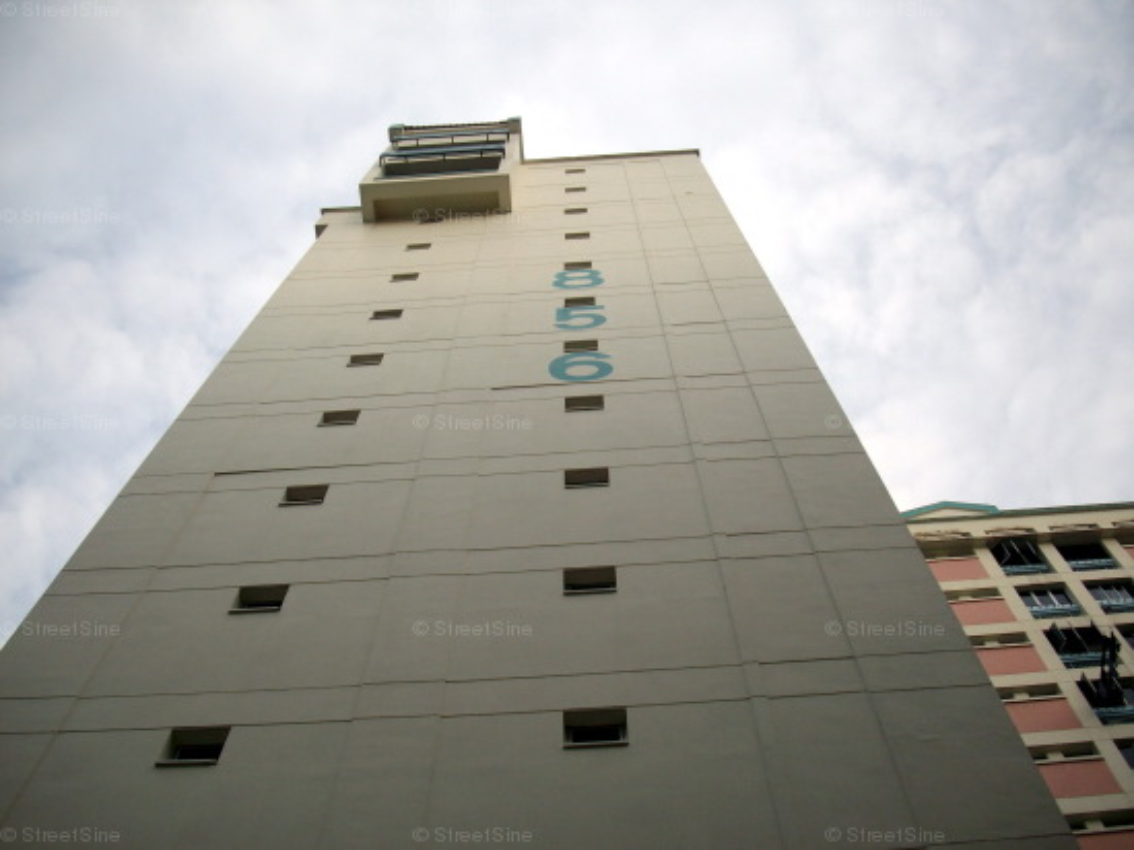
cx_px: 567
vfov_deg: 38.6
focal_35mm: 37
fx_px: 1212
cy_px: 425
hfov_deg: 50.2
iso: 80
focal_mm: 6.2
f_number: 2.8
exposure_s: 1/320
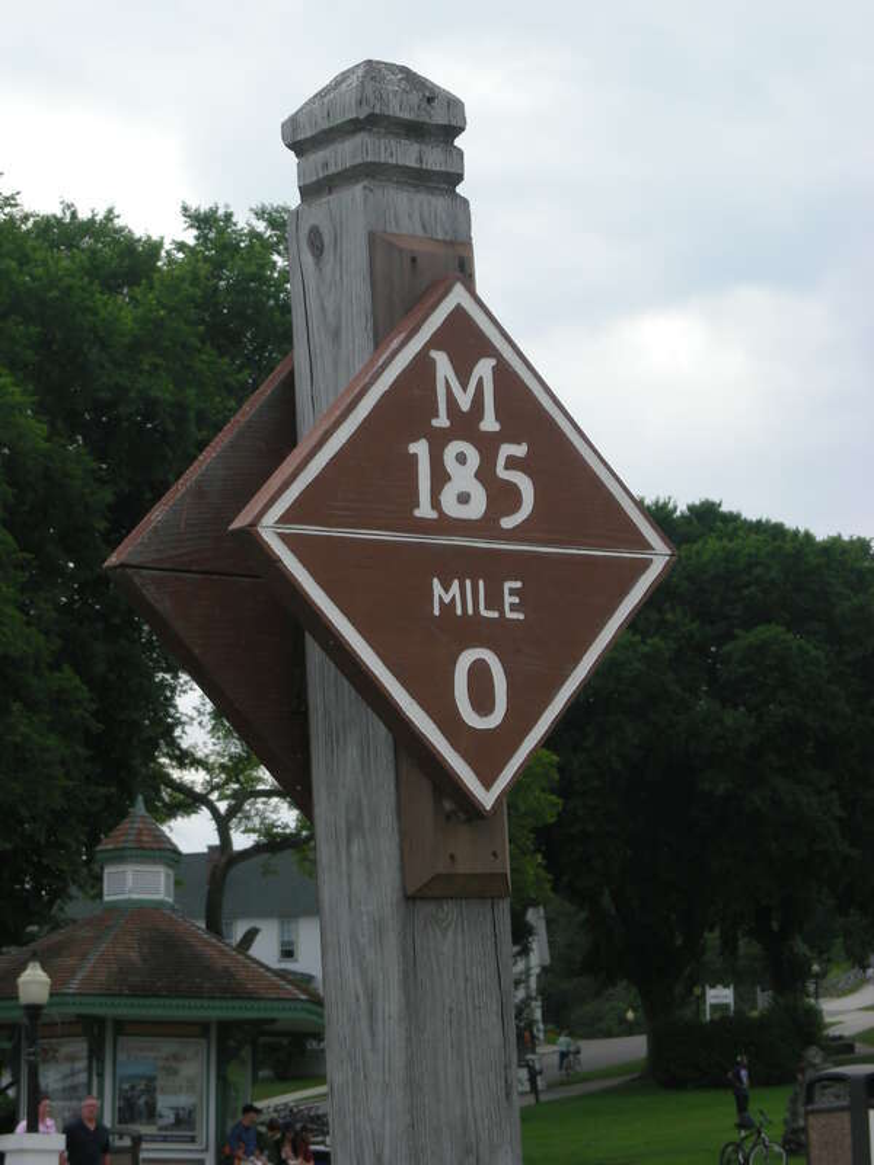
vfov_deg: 18.7
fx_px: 3535
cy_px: 582
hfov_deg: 14.1
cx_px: 437
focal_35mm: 105
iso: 50
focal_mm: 17.1
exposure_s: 1/174
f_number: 4.7
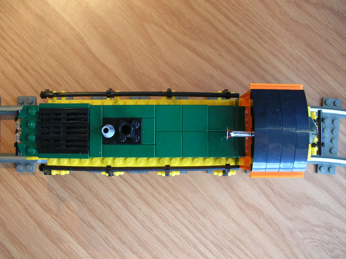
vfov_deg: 38.6
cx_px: 173
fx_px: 370
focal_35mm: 37
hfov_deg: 50.2
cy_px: 130
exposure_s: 1/7.1
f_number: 2.7
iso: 50
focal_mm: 6.2
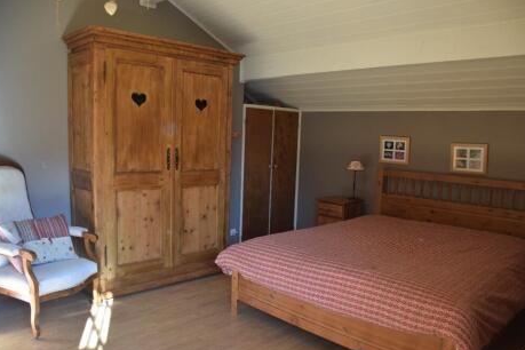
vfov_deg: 46.4
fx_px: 408
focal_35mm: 28
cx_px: 267
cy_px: 179
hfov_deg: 65.5
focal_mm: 18
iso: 400
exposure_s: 1/90
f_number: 4.8
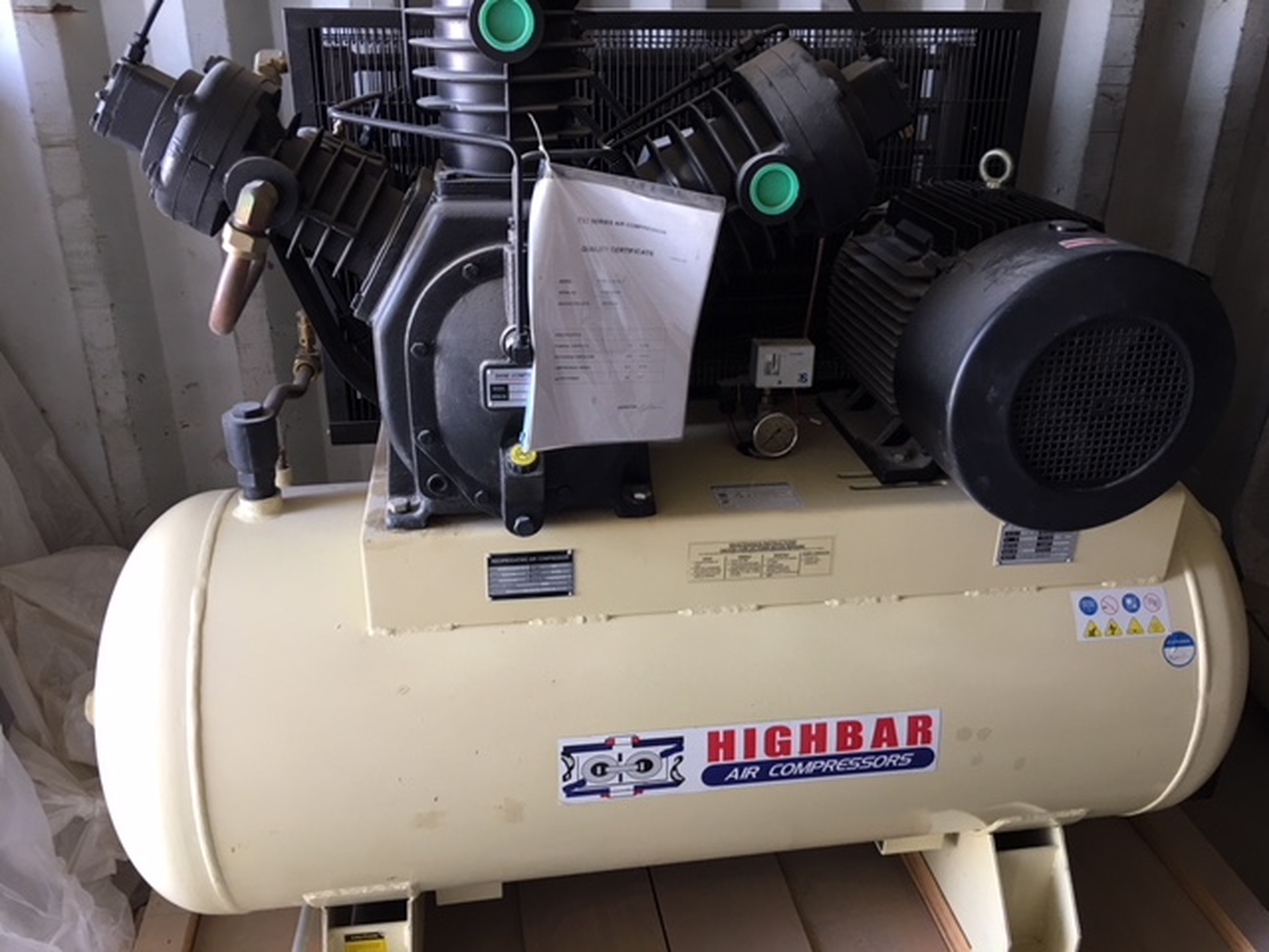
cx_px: 634
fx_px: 1063
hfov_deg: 61.7
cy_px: 476
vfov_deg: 48.2
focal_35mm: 29
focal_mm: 4.15
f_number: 2.2
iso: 40
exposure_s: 1/17
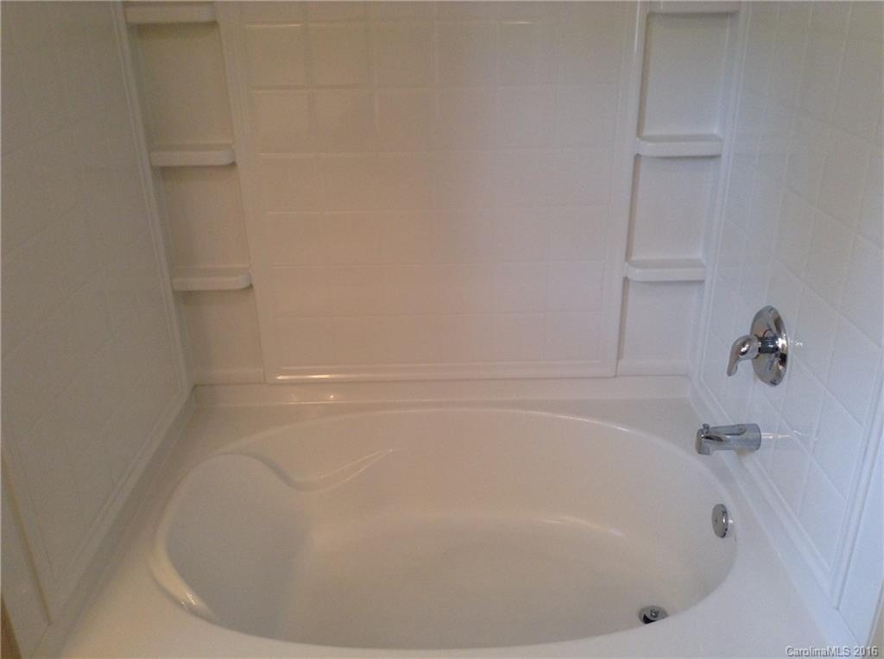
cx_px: 442
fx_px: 841
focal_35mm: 33
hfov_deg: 55.4
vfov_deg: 42.8
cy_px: 330
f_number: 2.4
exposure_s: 1/24
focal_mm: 3.3
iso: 64
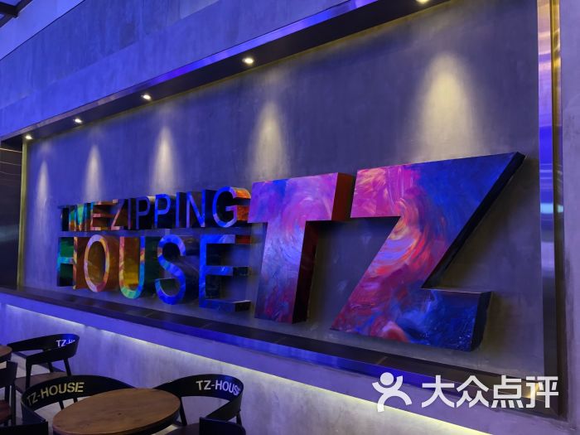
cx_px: 290
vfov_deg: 49.7
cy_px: 218
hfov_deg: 63.4
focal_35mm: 28
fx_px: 469
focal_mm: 4
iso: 400
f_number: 1.8
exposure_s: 1/30
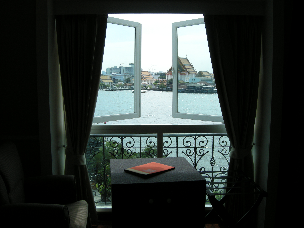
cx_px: 152
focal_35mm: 35
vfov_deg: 40.7
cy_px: 114
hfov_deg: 52.6
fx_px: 307
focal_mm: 7.5
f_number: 6.1
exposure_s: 1/253
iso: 64
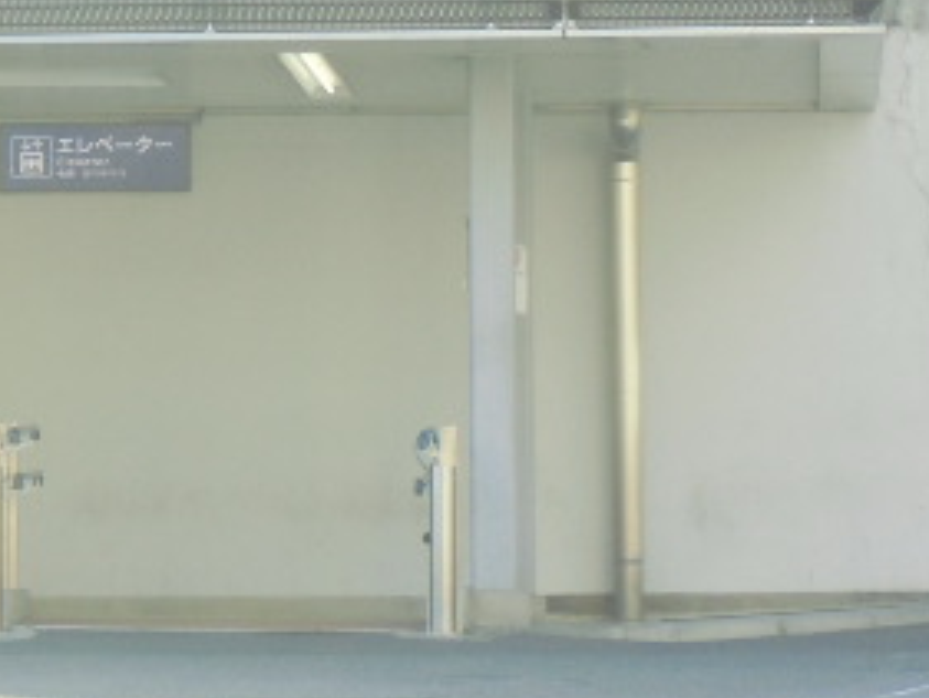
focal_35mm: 280
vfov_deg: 5.3
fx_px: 7518
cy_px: 165
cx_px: 46
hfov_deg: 7.0
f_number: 5.5
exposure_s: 1/60
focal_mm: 21.79
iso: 100
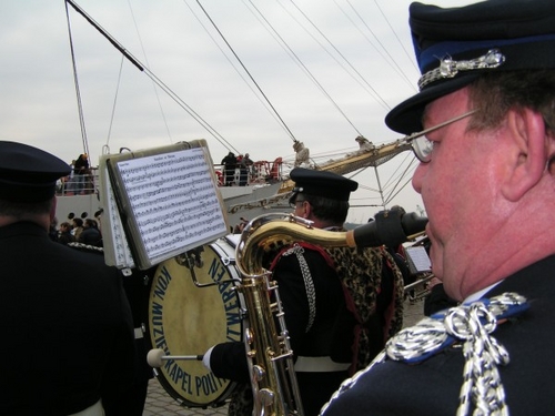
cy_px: 208
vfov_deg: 37.7
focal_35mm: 38
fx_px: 609
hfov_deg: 49.0
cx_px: 278
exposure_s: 1/800
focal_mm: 6.3
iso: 50
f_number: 3.2
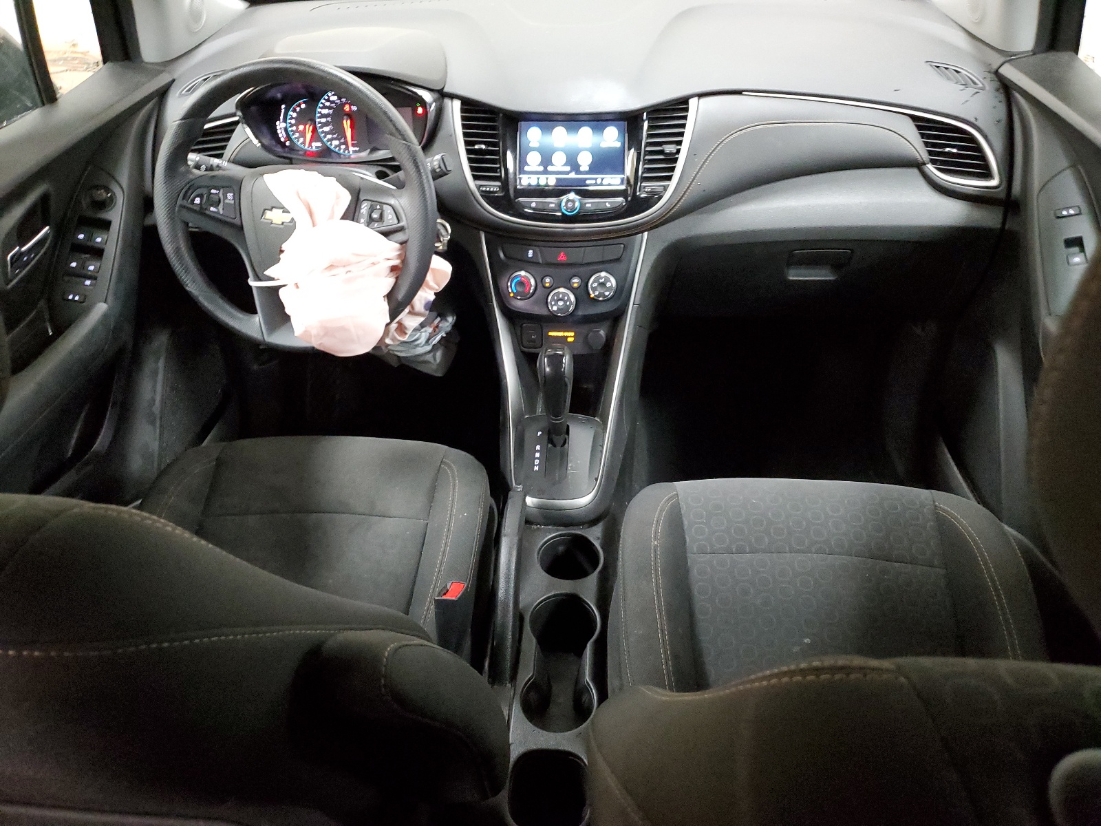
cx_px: 550
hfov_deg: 67.3
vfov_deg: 53.1
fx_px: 827
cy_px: 413
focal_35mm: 26
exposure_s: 1/15
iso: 549
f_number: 1.5
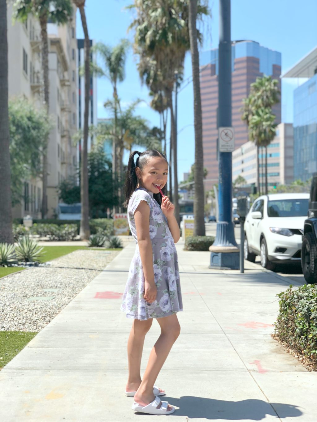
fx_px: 635
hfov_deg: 28.0
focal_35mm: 52
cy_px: 211
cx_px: 158
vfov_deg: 36.8
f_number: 2.4
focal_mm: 6
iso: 16
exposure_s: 1/736
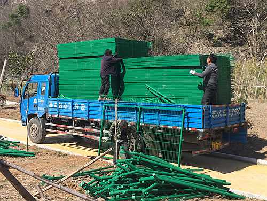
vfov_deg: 48.3
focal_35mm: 29
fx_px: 224
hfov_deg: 61.6
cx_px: 134
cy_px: 100
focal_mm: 4.15
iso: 32
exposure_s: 1/1464
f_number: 2.2
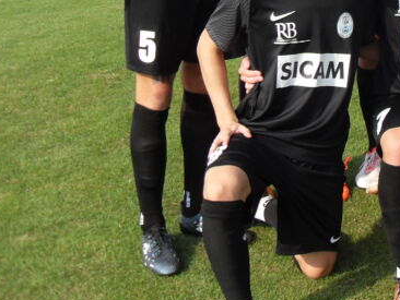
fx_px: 1041
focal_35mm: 90
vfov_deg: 16.0
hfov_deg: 20.4
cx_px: 480
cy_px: -22
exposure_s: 1/180
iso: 80
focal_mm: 6.3
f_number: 7
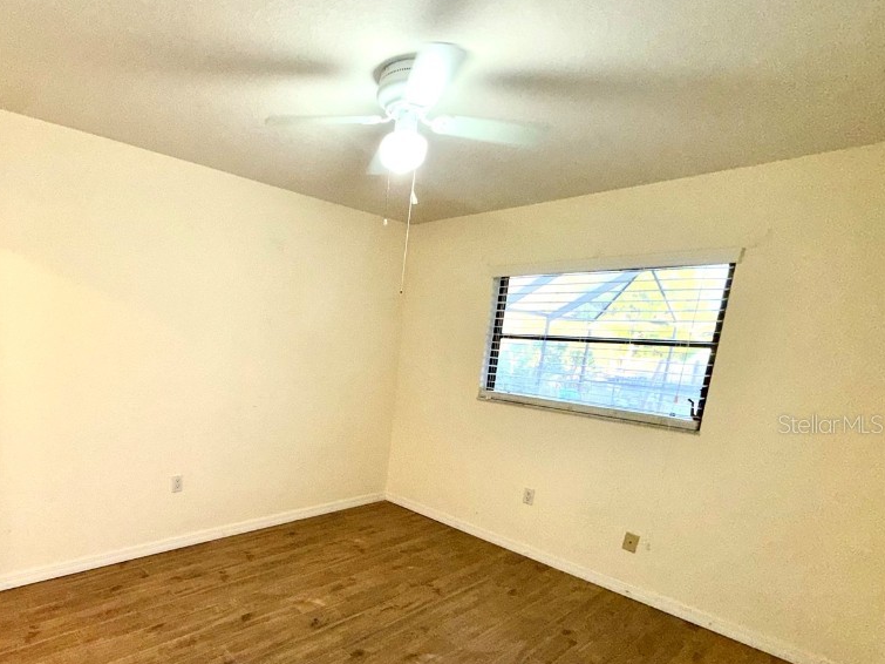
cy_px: 424
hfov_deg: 81.6
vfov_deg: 67.4
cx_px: 288
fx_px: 486
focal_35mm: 19
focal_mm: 2.22
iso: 100
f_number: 2.2
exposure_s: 1/60
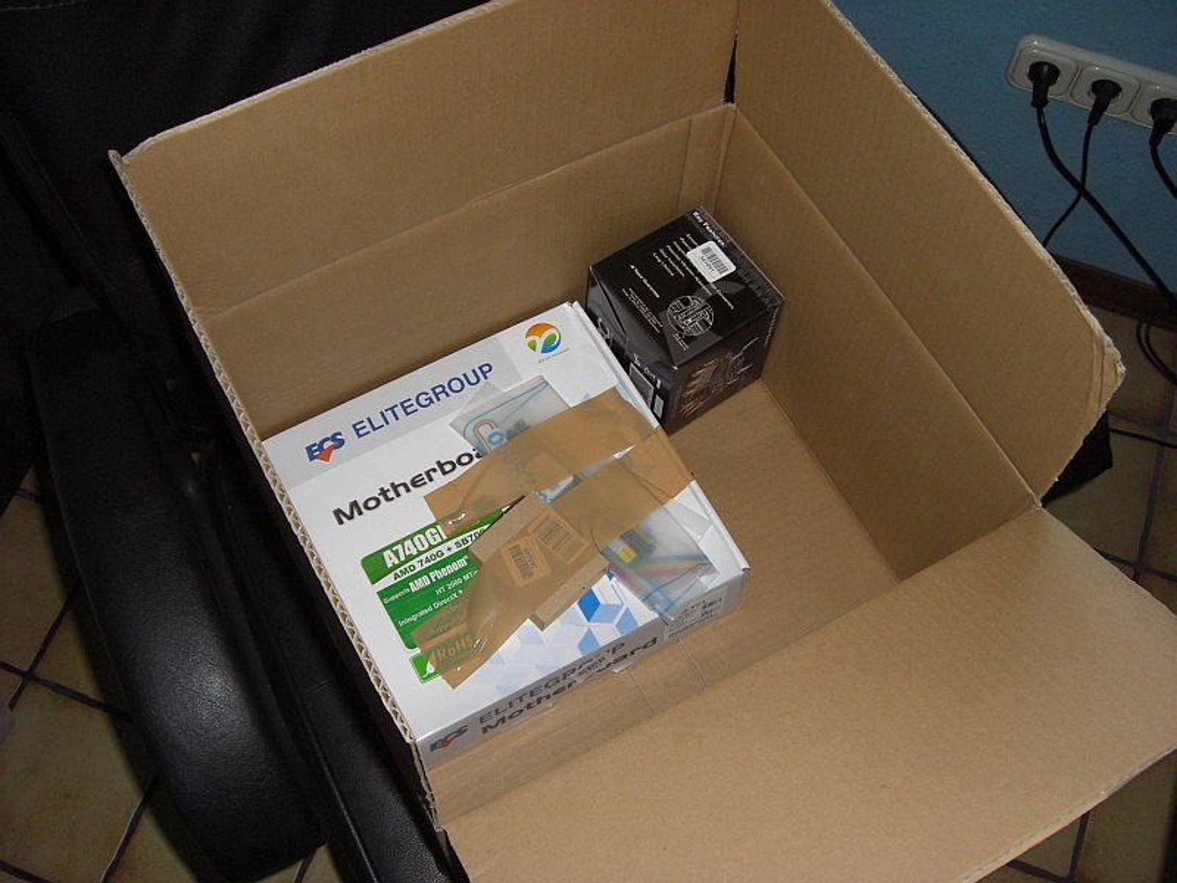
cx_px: 588
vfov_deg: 37.7
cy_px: 442
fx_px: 1292
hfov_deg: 49.0
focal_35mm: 38
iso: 200
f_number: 2.7
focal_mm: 6.2
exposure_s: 1/60
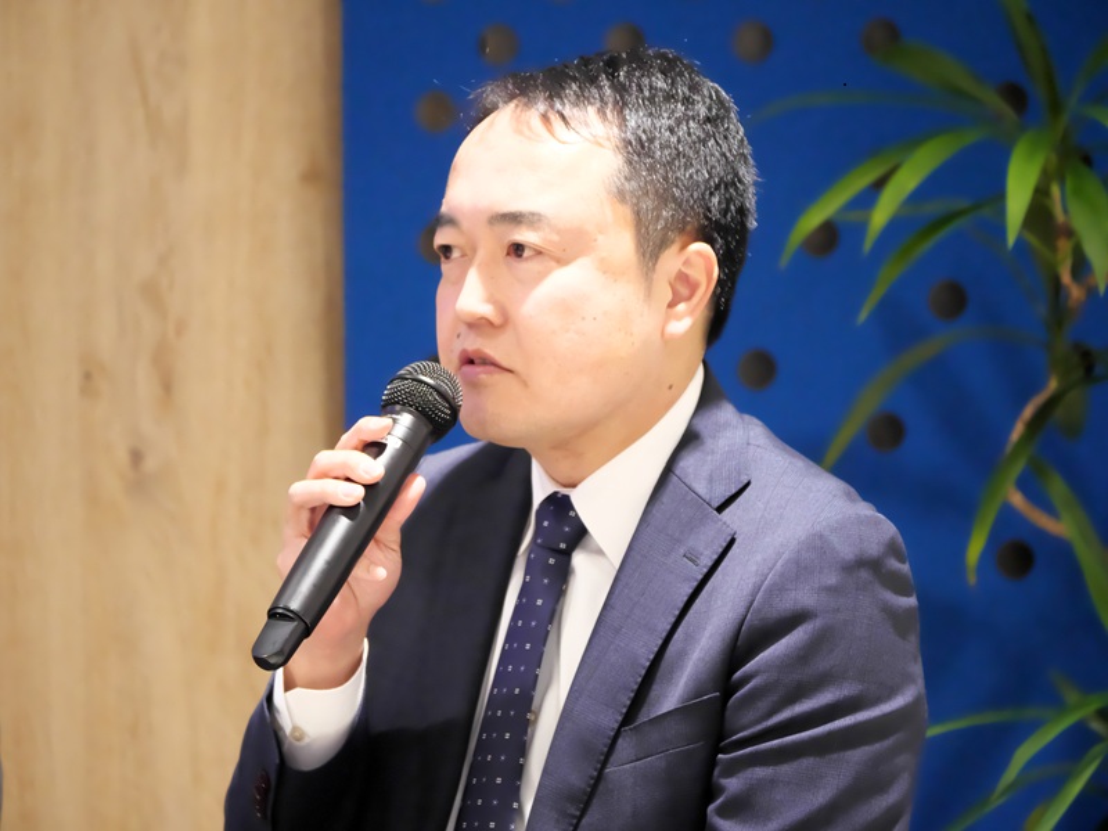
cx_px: 554
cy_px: 416
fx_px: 12803
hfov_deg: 5.0
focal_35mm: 400
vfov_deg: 3.7
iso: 3200
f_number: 4
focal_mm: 200
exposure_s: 1/125
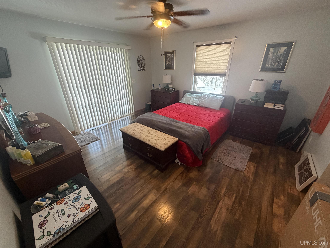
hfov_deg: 102.1
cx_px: 165
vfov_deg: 85.7
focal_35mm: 14
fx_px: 133
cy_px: 124
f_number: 2.2
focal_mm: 2.22
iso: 400
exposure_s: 1/60
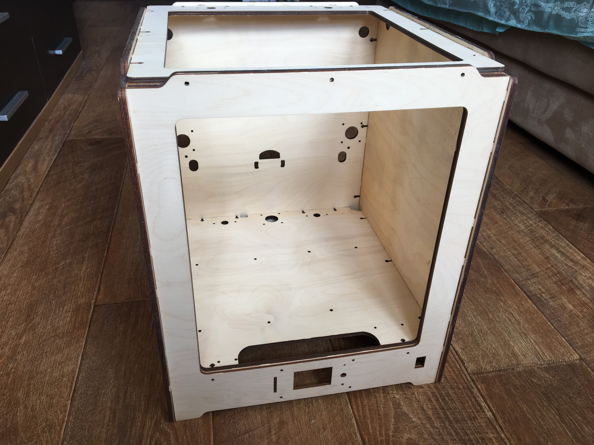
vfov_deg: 48.2
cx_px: 297
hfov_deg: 61.7
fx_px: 498
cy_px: 222
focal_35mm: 29
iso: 32
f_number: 2.2
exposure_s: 1/50
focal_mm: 4.15
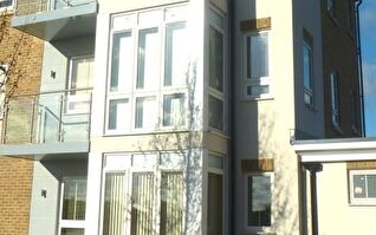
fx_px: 574
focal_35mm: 56
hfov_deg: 36.3
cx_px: 188
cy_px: 63
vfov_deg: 23.0
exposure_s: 1/1600
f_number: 4
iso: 100
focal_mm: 4.3
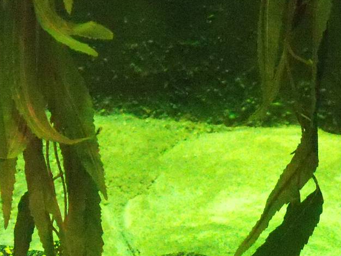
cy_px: 259
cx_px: 183
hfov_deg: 7.3
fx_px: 2660
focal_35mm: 270
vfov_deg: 5.5
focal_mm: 18.8
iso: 1600
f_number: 4.2
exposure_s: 1/200
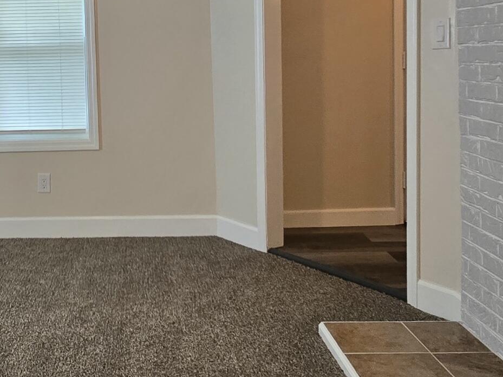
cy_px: 102
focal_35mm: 42
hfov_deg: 43.2
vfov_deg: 33.7
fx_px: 610
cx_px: 119
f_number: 2.2
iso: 200
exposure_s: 1/60
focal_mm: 2.2
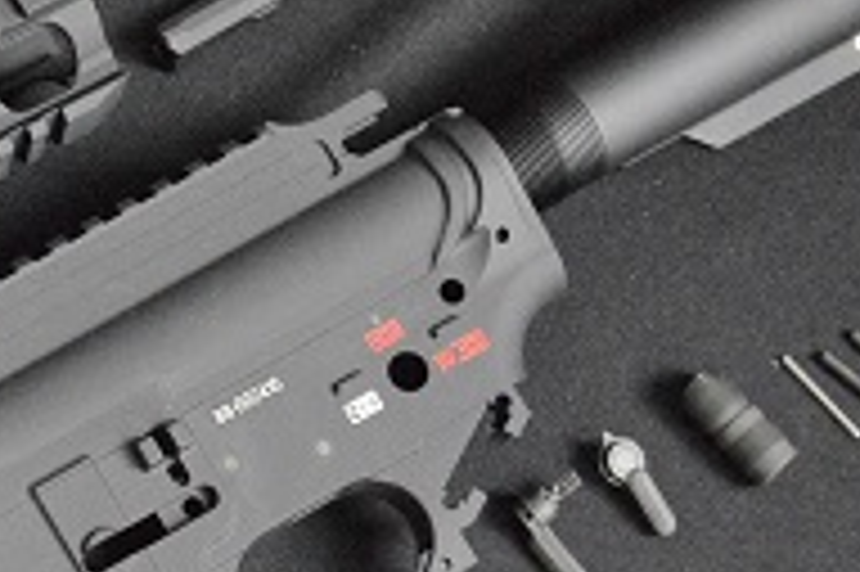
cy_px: 146
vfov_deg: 8.3
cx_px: -14
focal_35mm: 165
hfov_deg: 12.3
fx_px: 3928
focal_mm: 35
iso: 6400
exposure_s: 1/250
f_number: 5.6
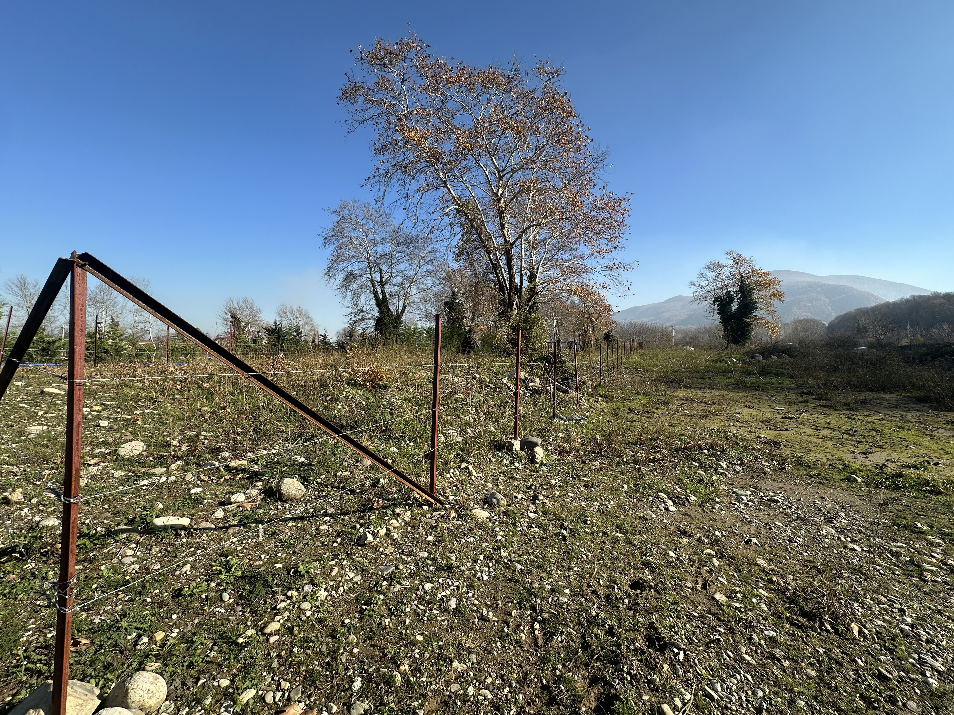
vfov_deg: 81.7
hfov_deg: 98.1
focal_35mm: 15
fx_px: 413
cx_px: 497
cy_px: 342
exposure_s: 1/1072
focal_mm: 2.22
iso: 40
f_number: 2.2
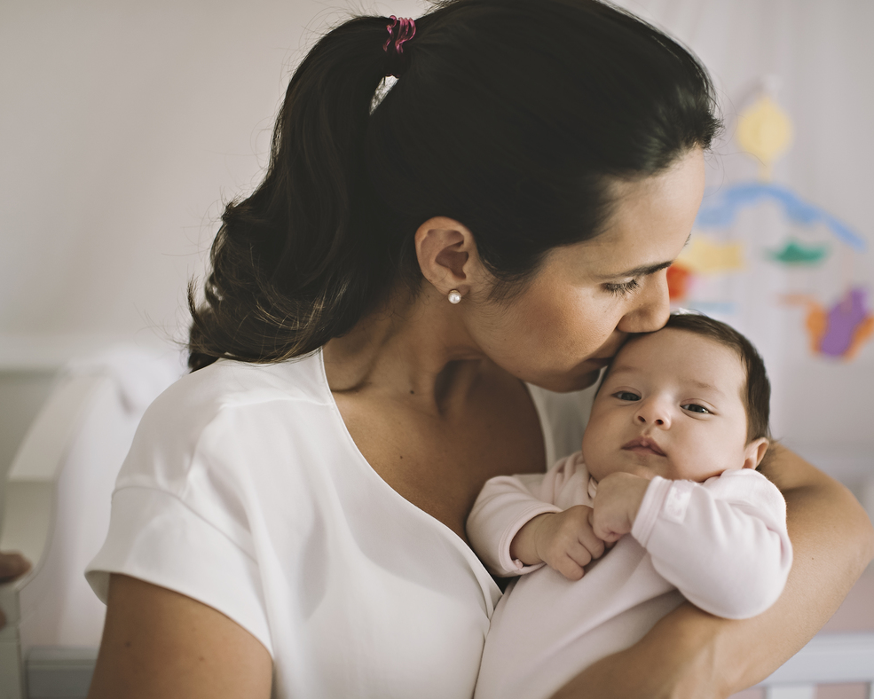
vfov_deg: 37.3
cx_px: 515
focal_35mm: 40
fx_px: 1035
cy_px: 348
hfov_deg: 45.6
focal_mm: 35
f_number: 1.8
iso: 400
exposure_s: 1/100
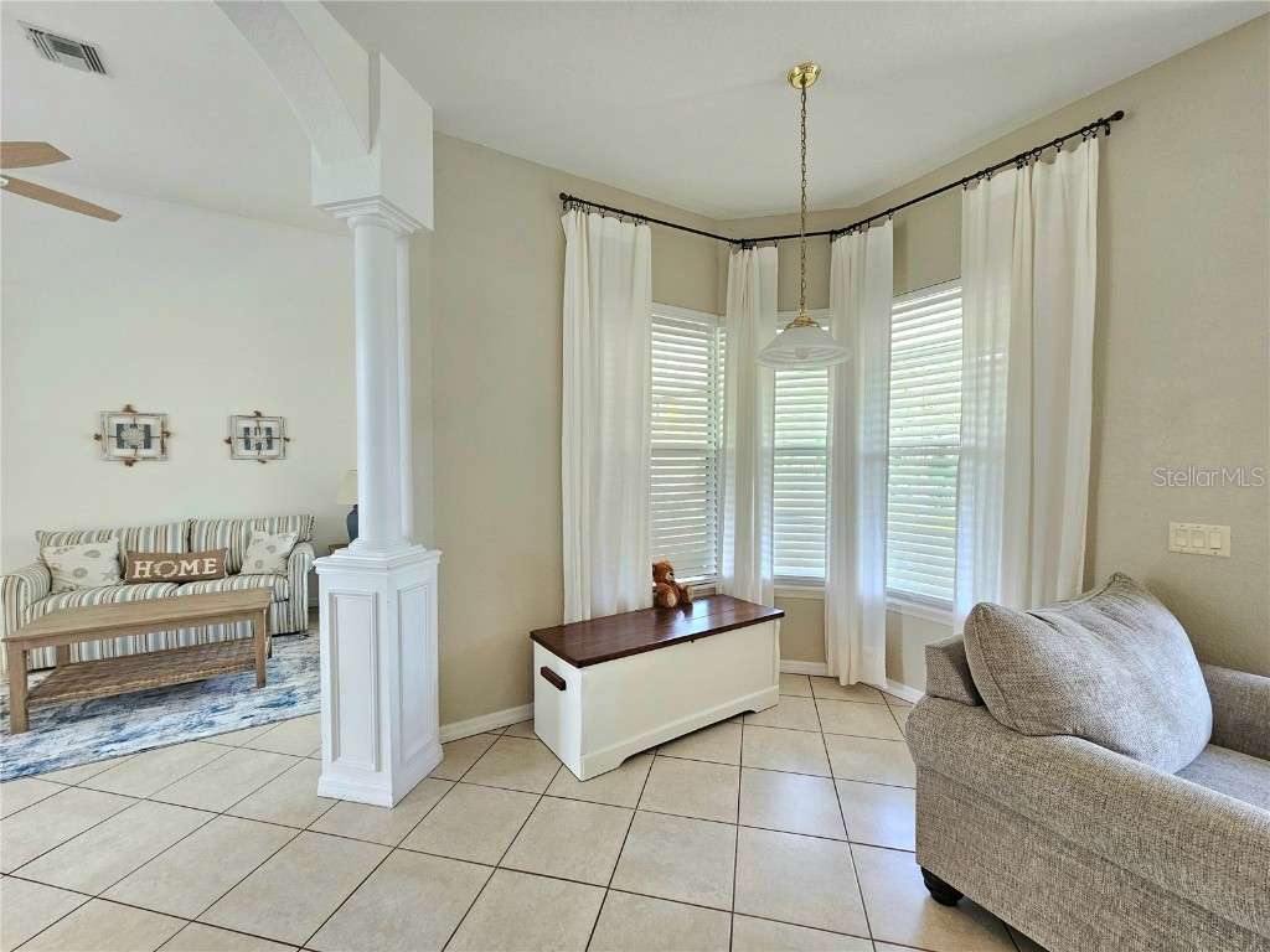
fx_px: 477
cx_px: 635
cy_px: 476
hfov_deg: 106.2
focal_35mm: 13
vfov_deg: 89.9
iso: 160
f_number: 2.2
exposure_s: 1/60.2
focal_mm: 2.2
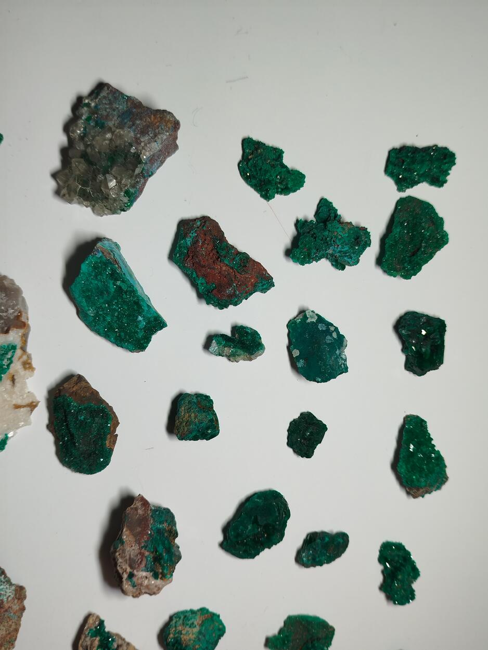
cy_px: 325
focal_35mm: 33
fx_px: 620
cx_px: 244
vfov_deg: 55.3
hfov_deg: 43.0
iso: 50
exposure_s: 1/180
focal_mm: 5.31
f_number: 1.7
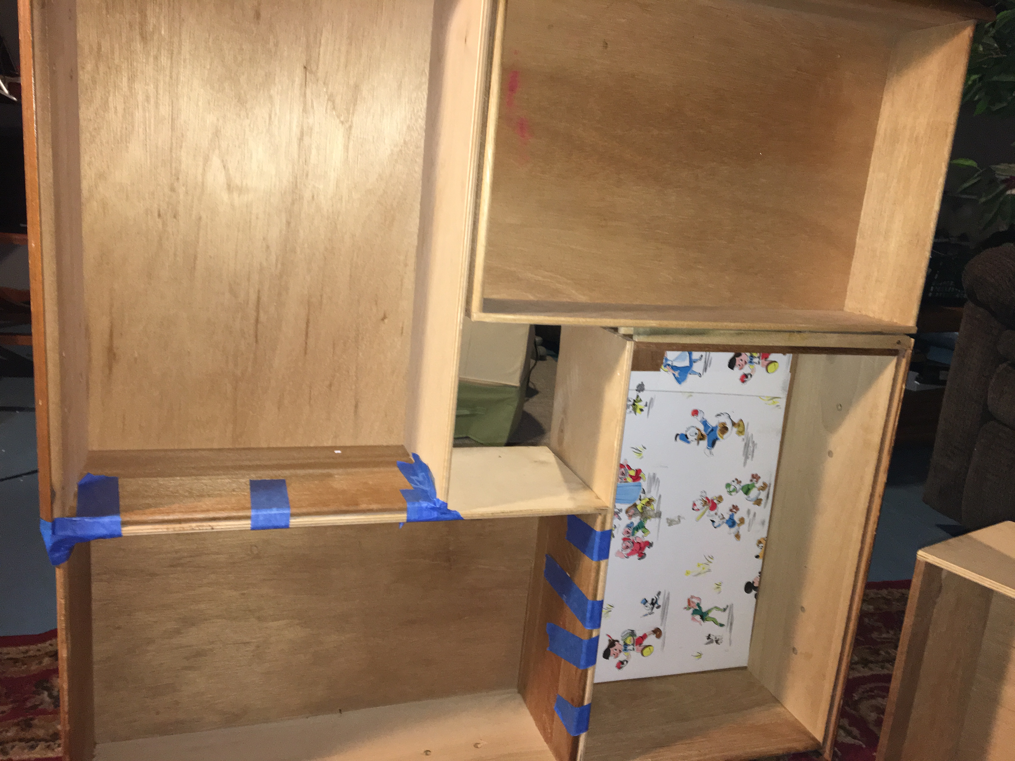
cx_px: 508
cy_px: 380
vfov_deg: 48.2
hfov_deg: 61.7
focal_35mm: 29
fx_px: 850
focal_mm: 4.15
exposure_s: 1/30
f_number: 2.2
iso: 125
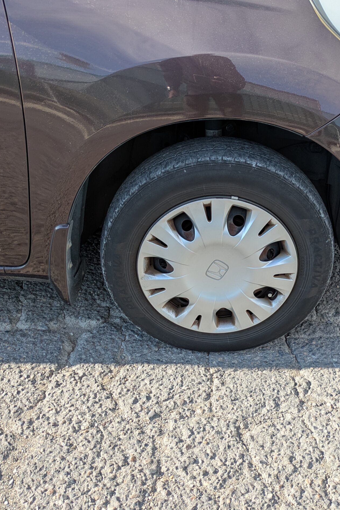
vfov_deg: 54.4
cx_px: 202
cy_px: 255
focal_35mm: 35
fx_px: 496
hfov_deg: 37.7
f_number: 1.89
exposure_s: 1/597
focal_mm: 5.43
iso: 48
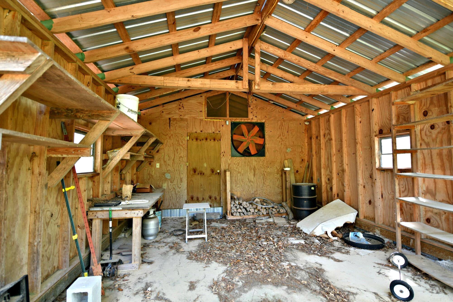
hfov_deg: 96.7
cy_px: 151
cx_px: 226
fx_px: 201
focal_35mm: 16
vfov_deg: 73.7
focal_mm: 16
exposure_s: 1/30
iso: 160
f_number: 2.8
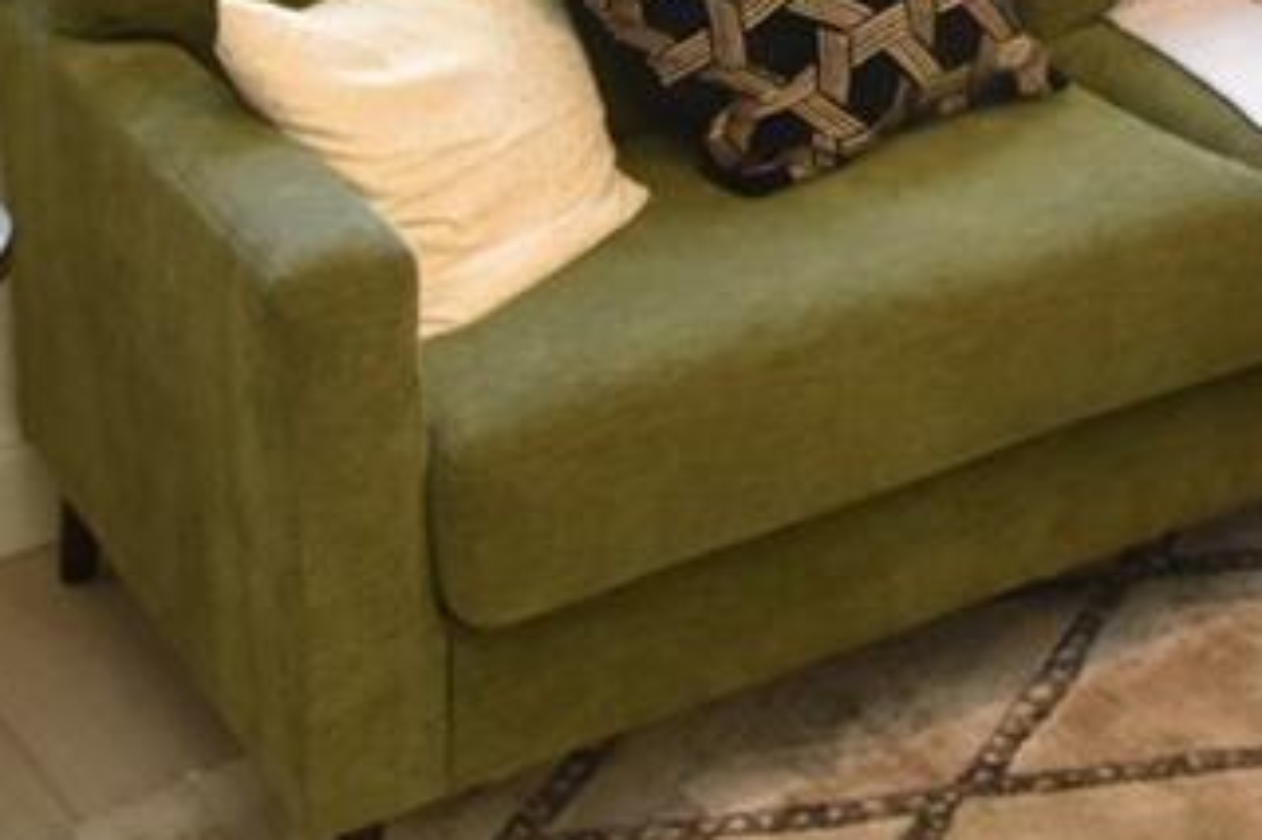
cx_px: 1499
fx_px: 2628
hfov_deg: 24.6
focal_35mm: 75
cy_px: -477
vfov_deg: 16.3
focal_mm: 10
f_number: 4.5
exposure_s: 1/80
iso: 800
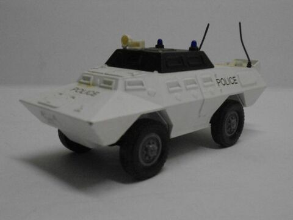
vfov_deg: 32.9
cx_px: 146
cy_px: 110
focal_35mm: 44
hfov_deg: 42.9
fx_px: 372
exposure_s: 1/160
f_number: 3.5
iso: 800
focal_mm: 7.9
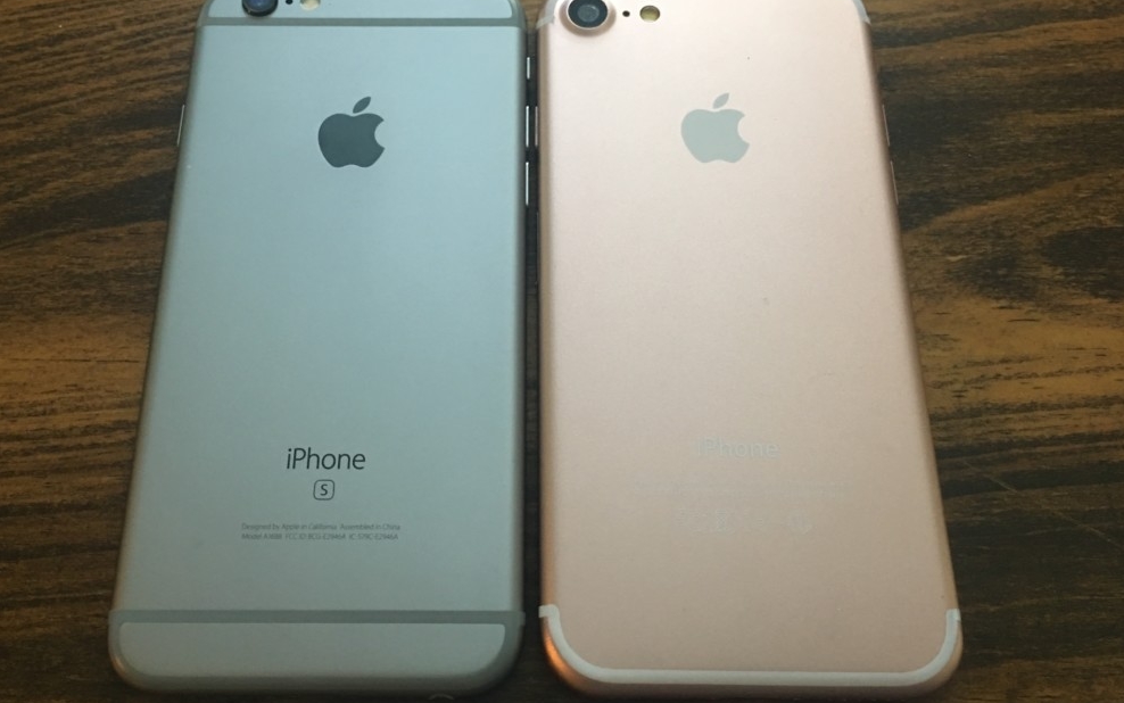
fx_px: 1042
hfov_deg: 56.6
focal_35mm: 34
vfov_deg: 37.2
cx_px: 510
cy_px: 301
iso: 80
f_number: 2.2
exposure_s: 1/10
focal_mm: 4.15
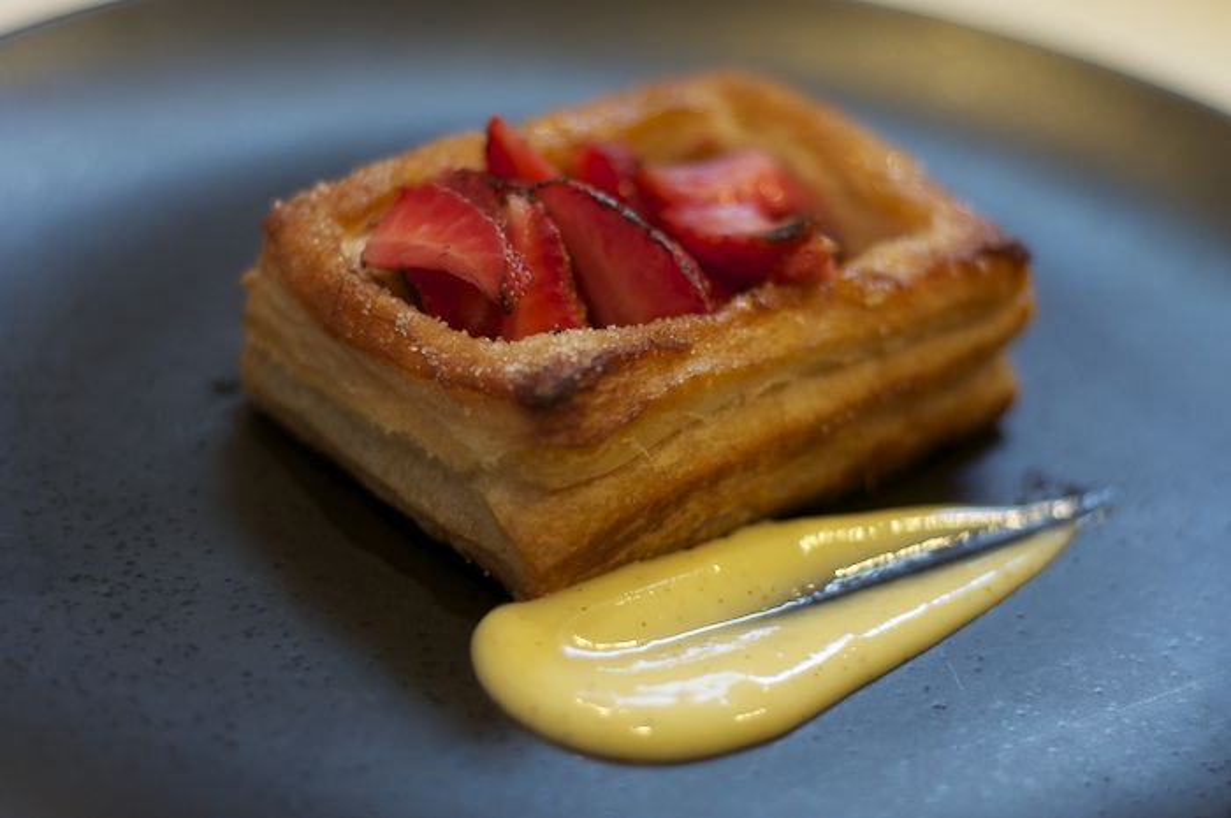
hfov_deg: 27.0
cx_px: 616
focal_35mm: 75
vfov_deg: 18.1
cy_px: 409
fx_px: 2562
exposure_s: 1/80
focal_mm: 50
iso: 500
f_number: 2.2
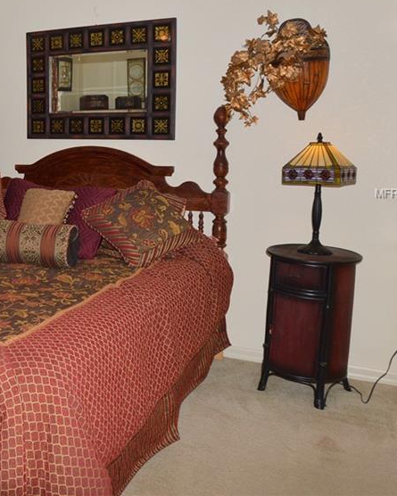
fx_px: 571
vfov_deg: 46.7
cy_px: 194
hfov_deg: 33.8
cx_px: -31
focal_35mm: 39
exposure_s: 1/100
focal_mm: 15
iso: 200
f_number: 7.1
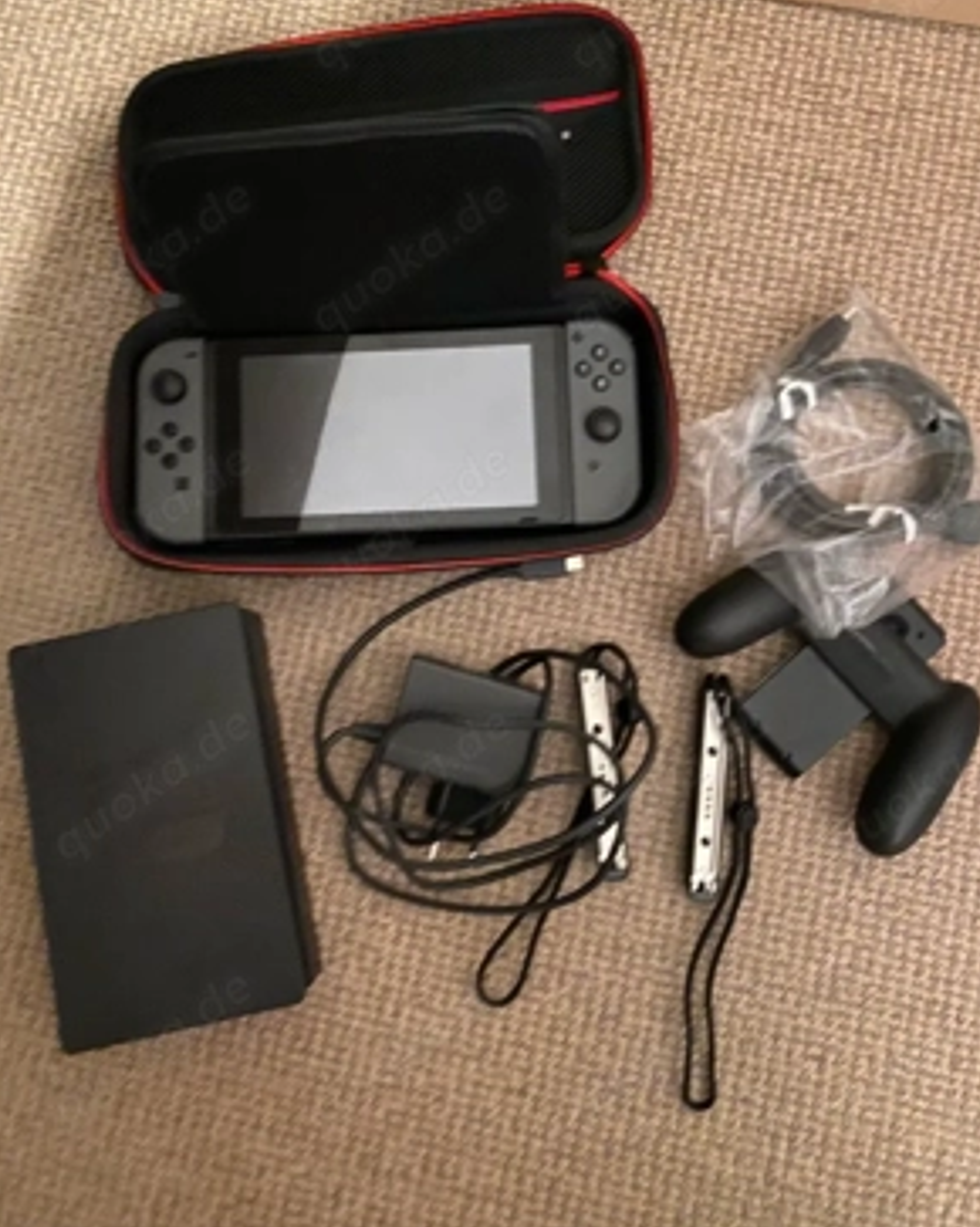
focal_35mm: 28
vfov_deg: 62.1
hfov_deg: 51.5
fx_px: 1016
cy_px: 558
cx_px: 483
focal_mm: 4.25
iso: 500
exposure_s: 1/10
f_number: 1.8
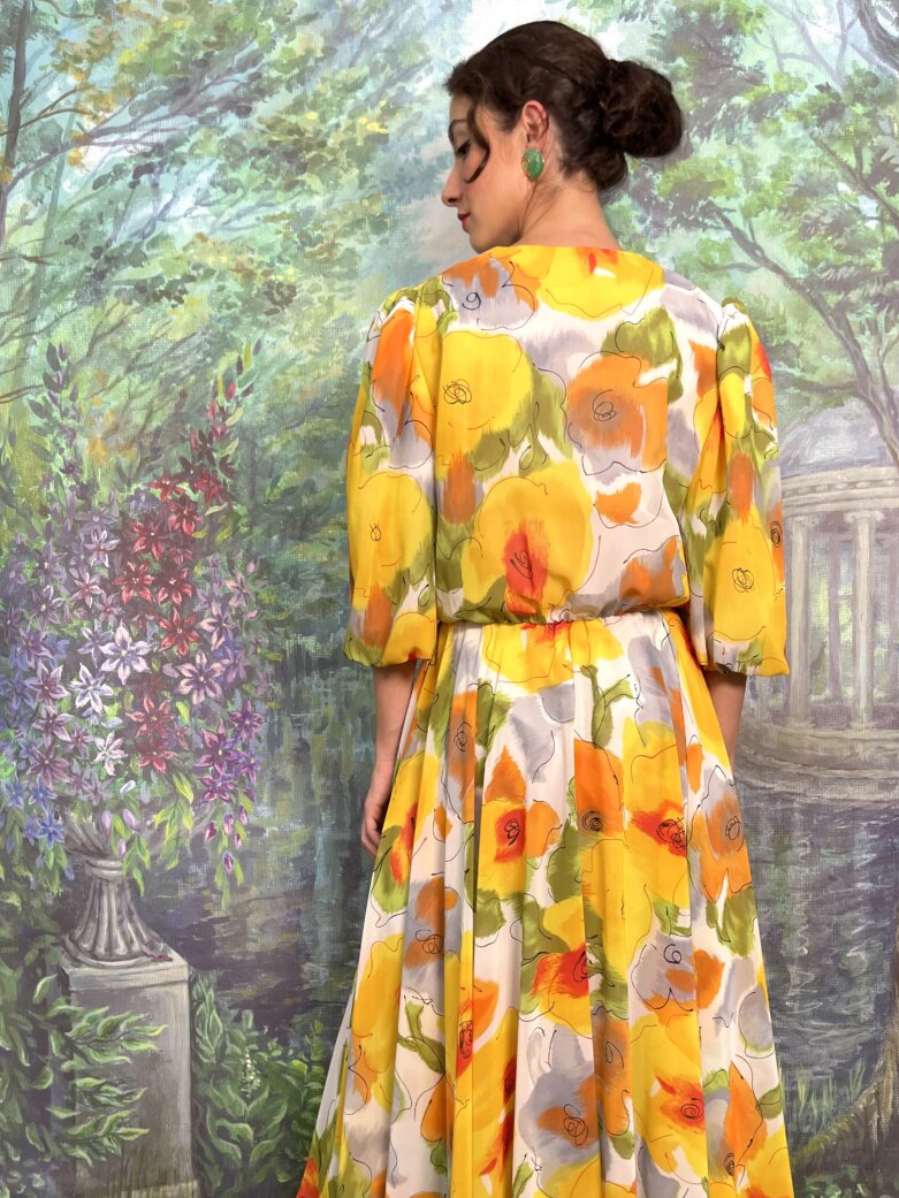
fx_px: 1108
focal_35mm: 32
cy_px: 737
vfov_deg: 56.2
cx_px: 501
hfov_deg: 44.1
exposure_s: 1/121
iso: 100
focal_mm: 5.1
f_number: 1.6
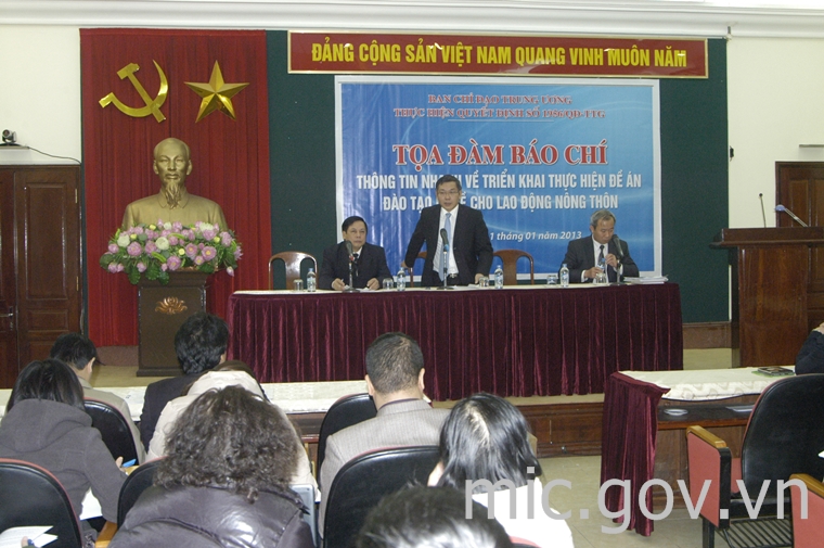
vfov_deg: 36.8
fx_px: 823
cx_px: 412
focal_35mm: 36
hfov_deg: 53.2
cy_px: 274
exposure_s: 1/60
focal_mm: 24
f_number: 5.6
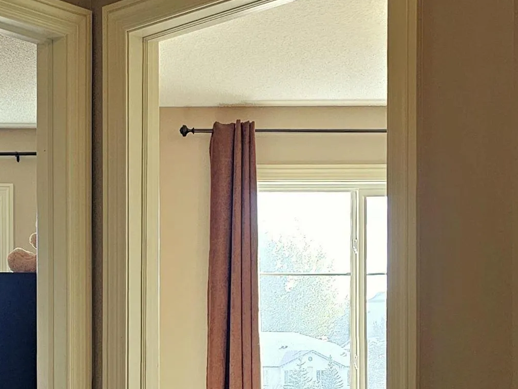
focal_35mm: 70
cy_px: 361
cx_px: 117
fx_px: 1048
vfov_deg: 20.5
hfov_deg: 27.3
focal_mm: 6.3
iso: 400
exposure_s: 1/359
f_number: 1.7
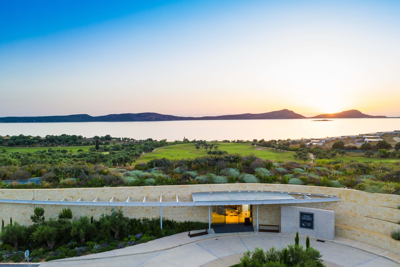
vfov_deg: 46.4
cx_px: 200
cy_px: 134
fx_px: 311
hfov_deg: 65.5
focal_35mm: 28
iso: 100
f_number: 3.5
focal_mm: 10.26
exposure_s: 1/60
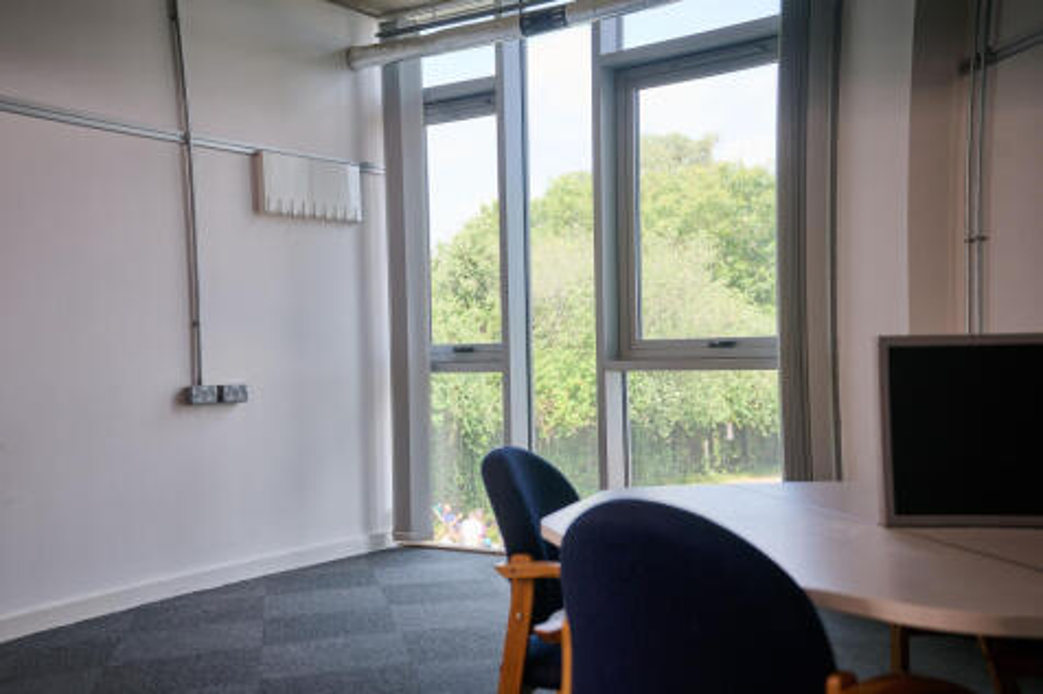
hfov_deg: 44.5
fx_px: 1274
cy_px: 347
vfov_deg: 30.5
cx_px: 522
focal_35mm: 44
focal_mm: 44
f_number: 4
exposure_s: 1/250
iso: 200
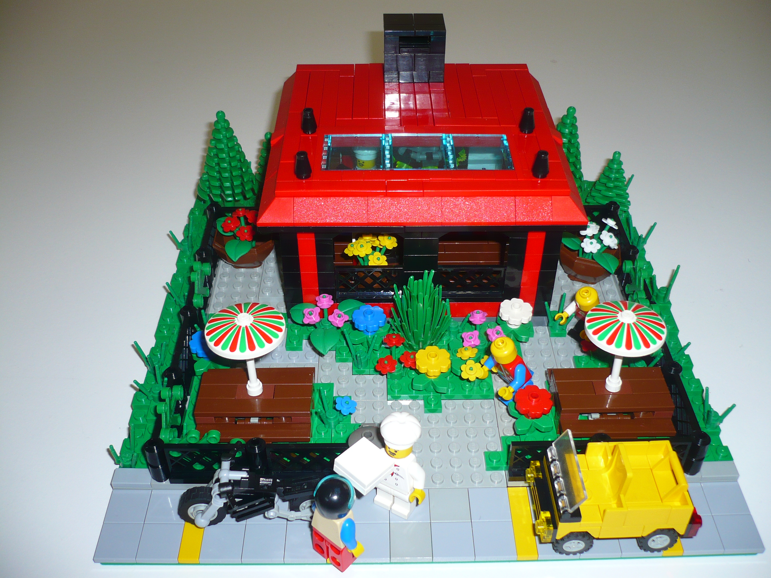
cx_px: 386
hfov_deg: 52.6
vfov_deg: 40.7
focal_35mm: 35
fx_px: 780
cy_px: 289
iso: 100
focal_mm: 5.8
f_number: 2.8
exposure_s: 1/30
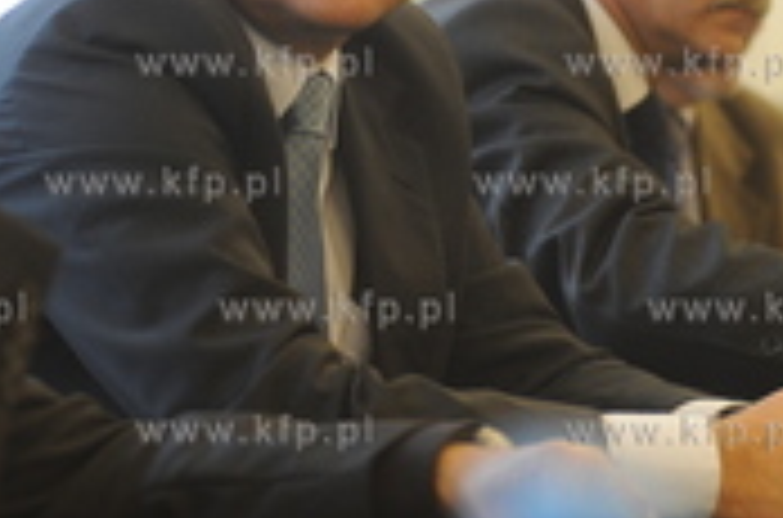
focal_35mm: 212
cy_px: 0
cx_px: 495
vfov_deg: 6.4
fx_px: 4598
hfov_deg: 9.7
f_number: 3.5
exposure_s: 1/80
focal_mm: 92
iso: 1600
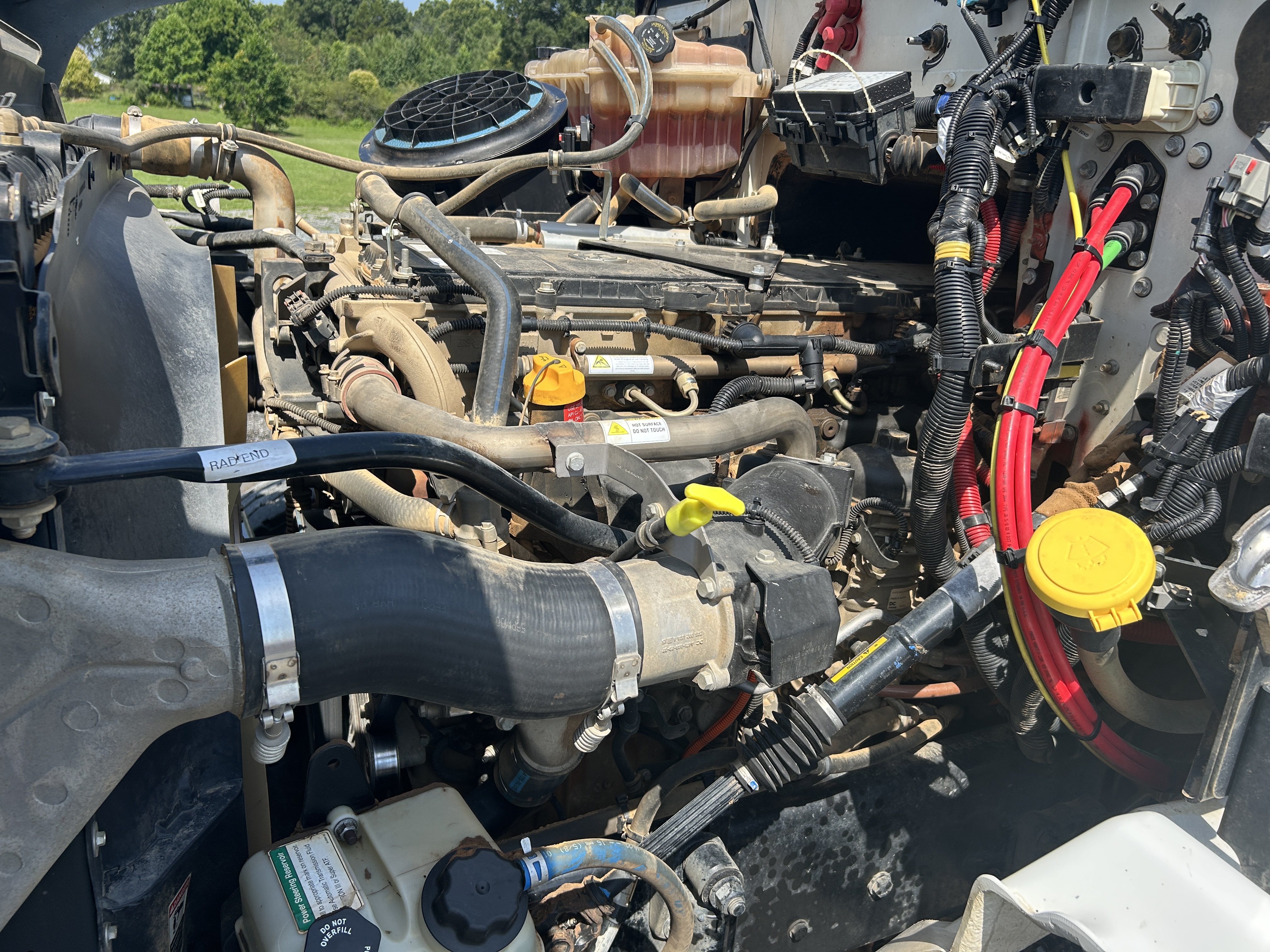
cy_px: 476
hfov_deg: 67.3
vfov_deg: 53.1
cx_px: 635
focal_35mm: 26
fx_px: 954
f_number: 1.5
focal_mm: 5.7
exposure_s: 1/1838
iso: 50
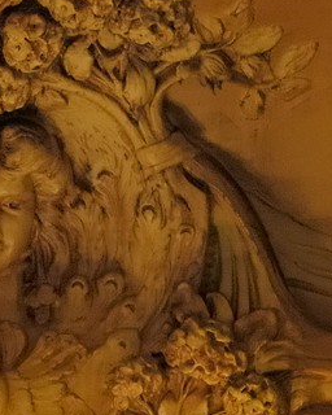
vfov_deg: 7.6
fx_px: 2935
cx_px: -25
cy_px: 918
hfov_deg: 6.4
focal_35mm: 239
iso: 100
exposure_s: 1/2
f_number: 7.1
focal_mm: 34
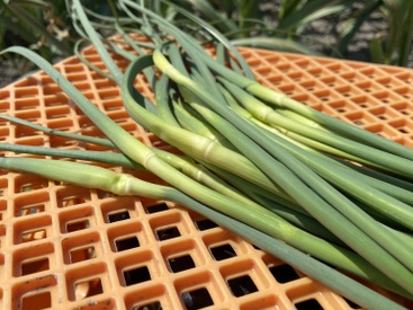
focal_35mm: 34
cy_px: 135
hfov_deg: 54.0
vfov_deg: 41.7
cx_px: 212
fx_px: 406
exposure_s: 1/4444
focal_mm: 4.25
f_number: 1.8
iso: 32
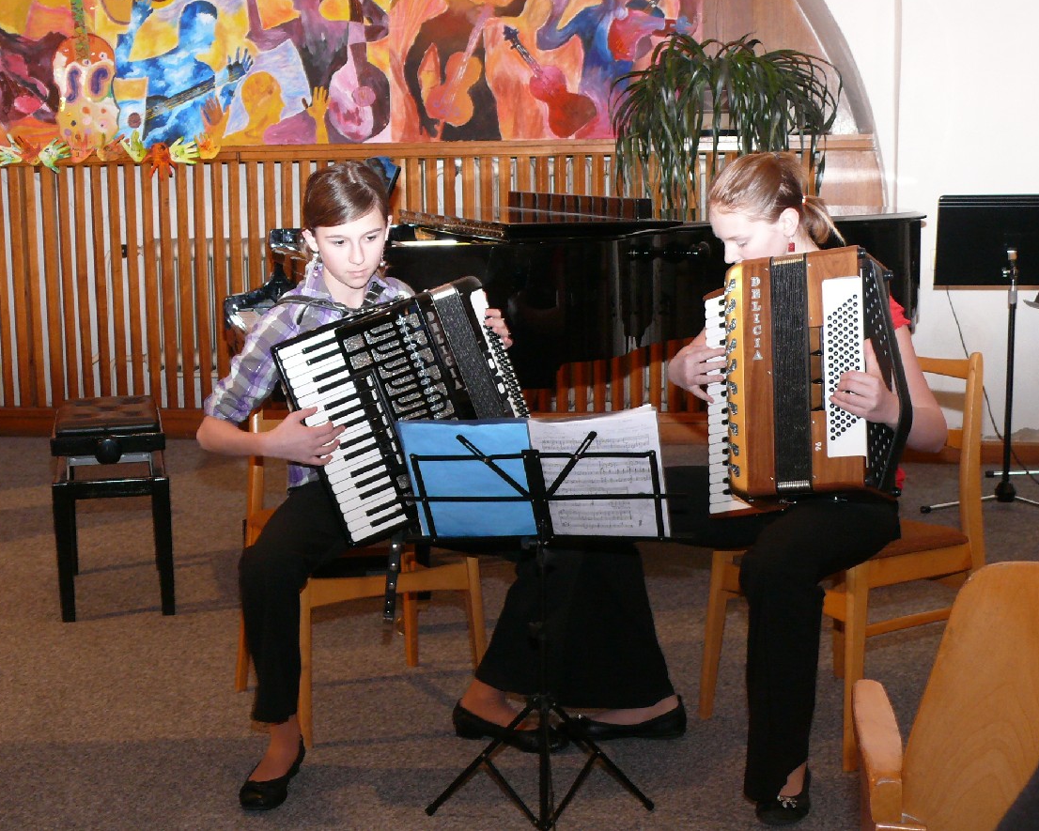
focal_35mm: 54
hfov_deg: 34.7
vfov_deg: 28.1
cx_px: 489
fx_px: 1661
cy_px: 409
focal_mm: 9.3
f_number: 3.2
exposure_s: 1/30
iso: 200
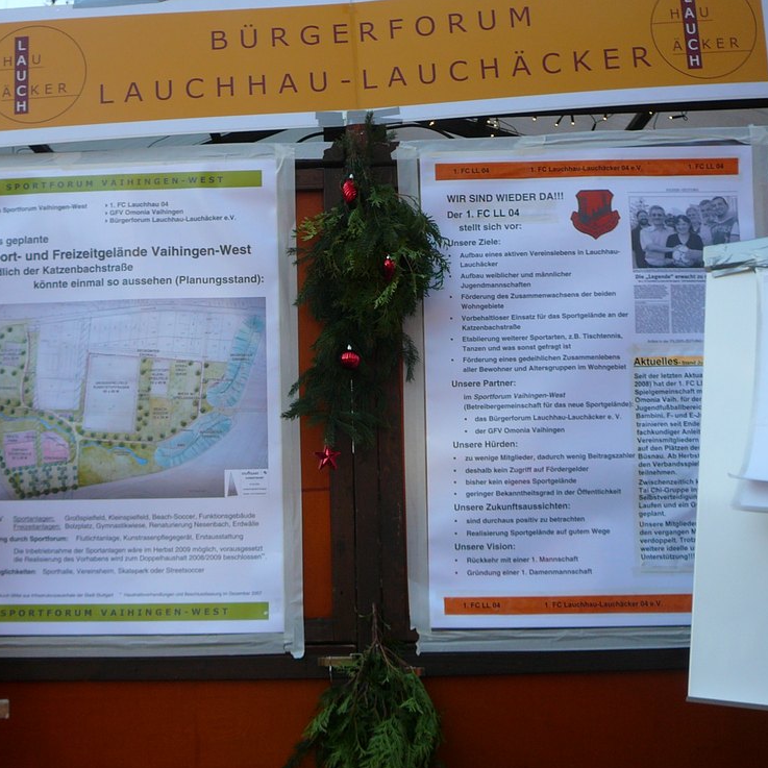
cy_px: 390
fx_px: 1054
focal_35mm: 42
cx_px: 328
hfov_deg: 39.9
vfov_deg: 40.0
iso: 80
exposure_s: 1/250
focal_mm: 5.2
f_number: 2.8
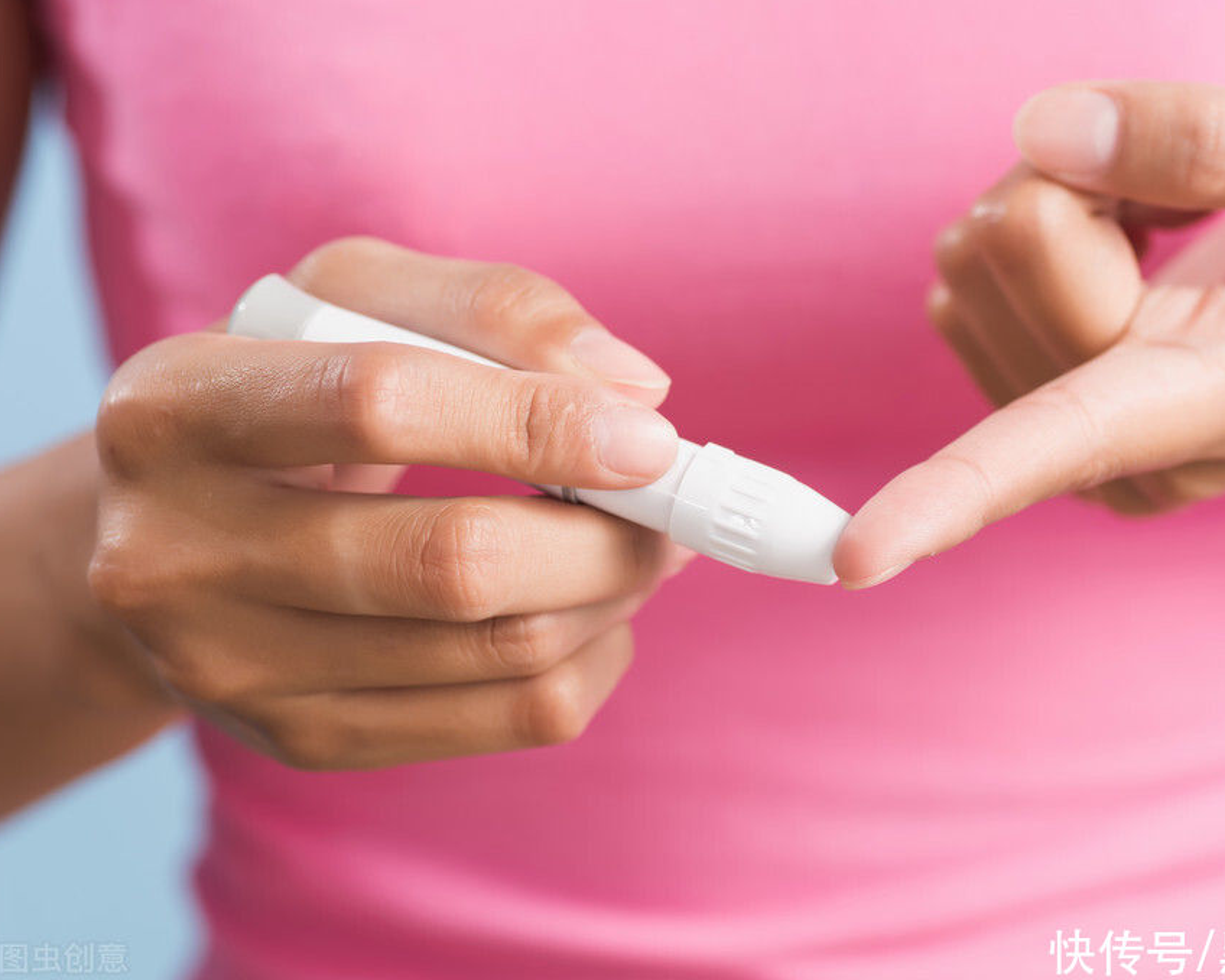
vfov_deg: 15.1
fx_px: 3697
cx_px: 732
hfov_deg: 18.8
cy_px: 491
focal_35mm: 102
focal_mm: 90
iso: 64
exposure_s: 1/160
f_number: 5.6
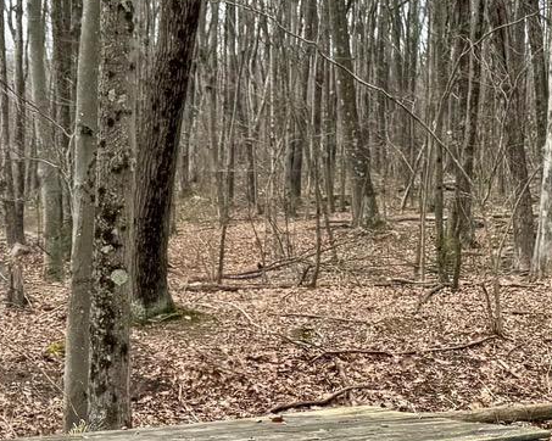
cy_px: 373
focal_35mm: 106
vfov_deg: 14.4
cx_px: 413
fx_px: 1731
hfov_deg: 18.0
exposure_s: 1/671
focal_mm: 6.76
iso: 80
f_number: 1.78
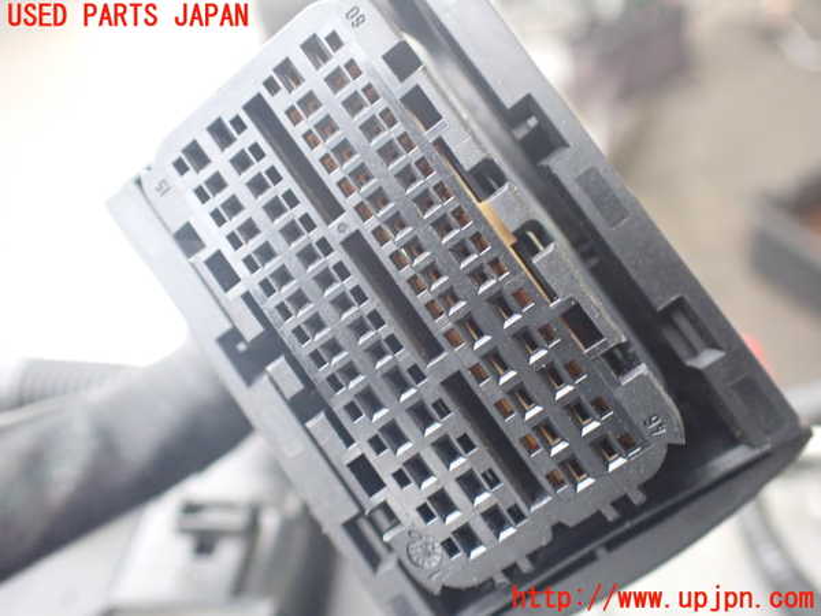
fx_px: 712
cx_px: 410
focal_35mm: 30
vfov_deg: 46.8
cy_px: 308
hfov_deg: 60.0
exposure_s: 1/60
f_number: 2.3
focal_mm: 5.4
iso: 800
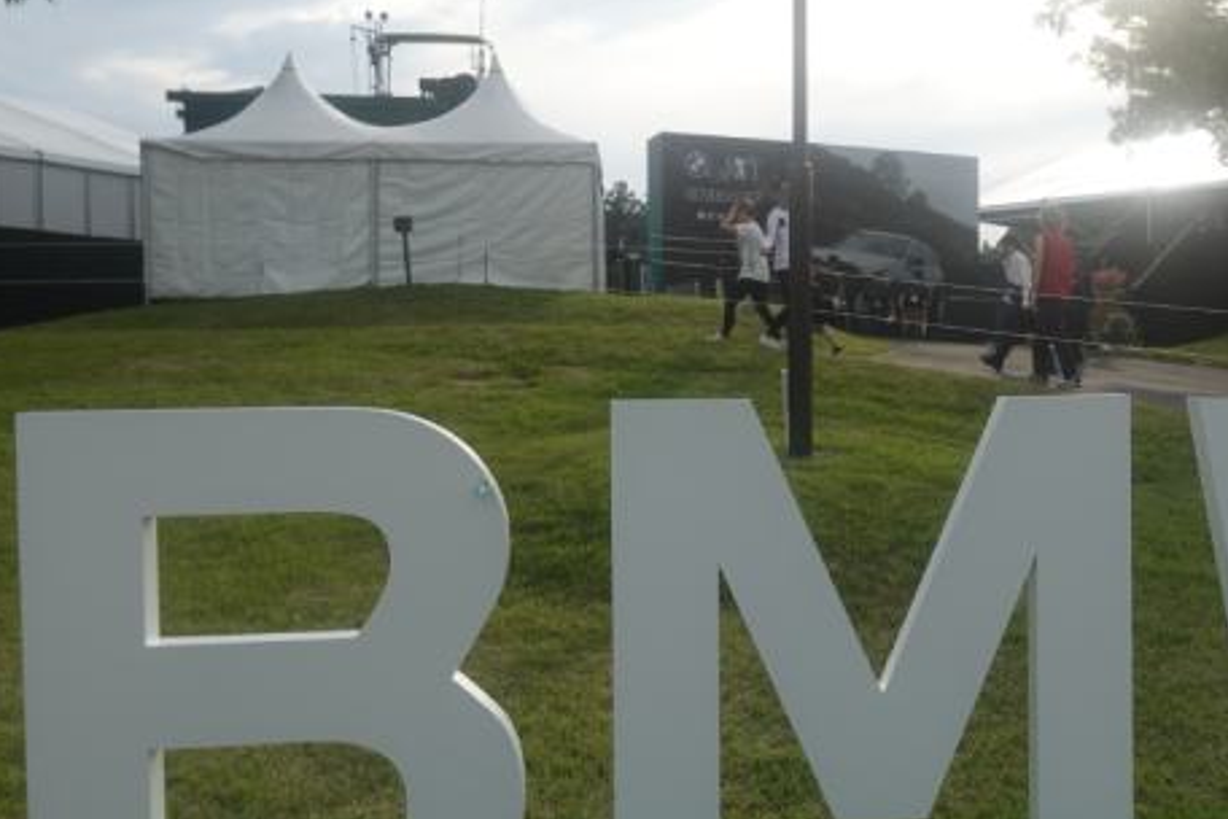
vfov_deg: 36.8
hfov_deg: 52.0
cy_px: 373
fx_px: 1228
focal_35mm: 36
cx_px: 829
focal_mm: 7.6
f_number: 4
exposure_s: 1/800
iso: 125
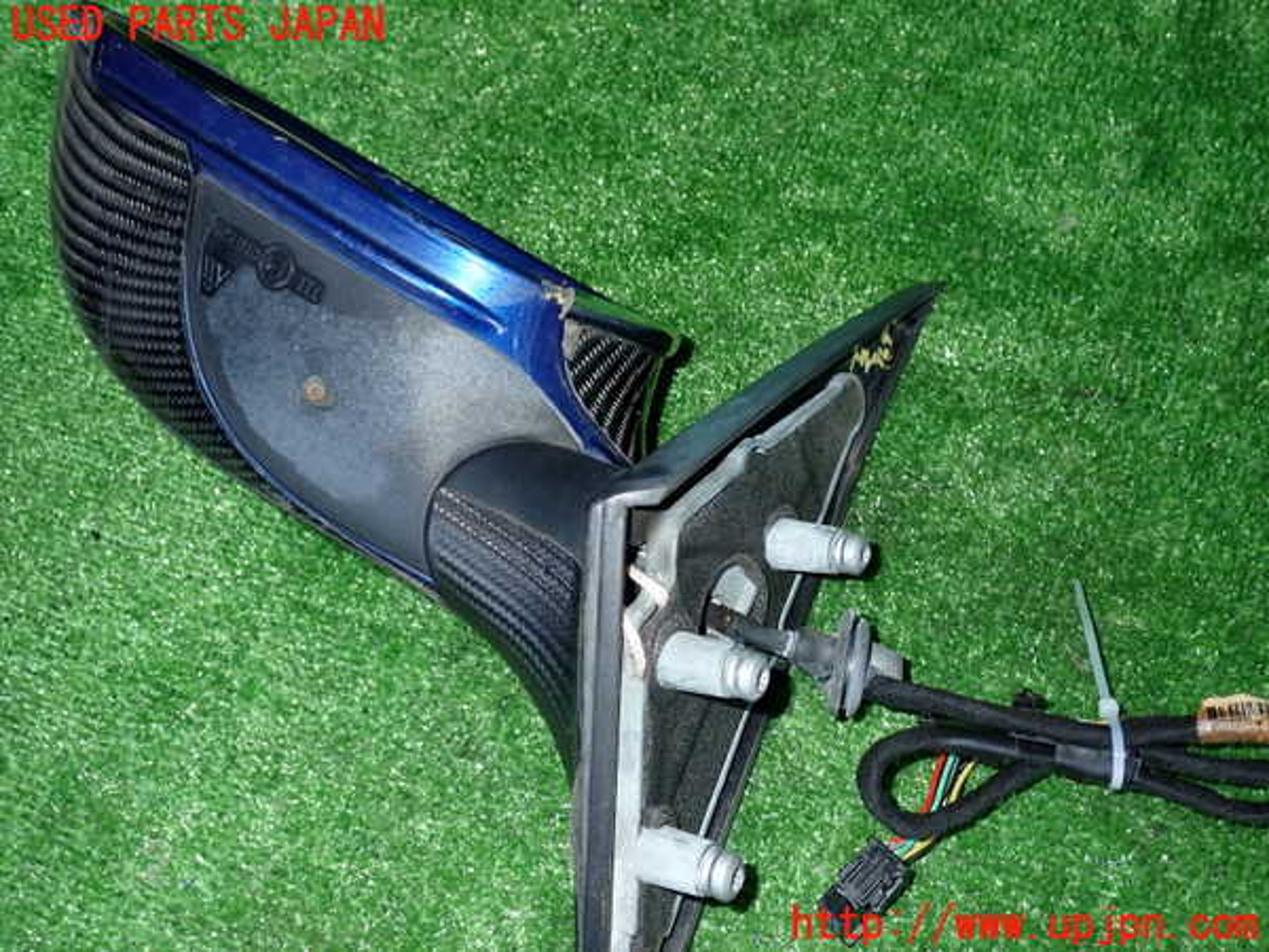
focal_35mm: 32
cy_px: 476
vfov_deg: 44.2
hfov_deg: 56.8
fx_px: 1173
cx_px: 634
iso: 200
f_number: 7.1
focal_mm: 5.79
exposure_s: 1/30
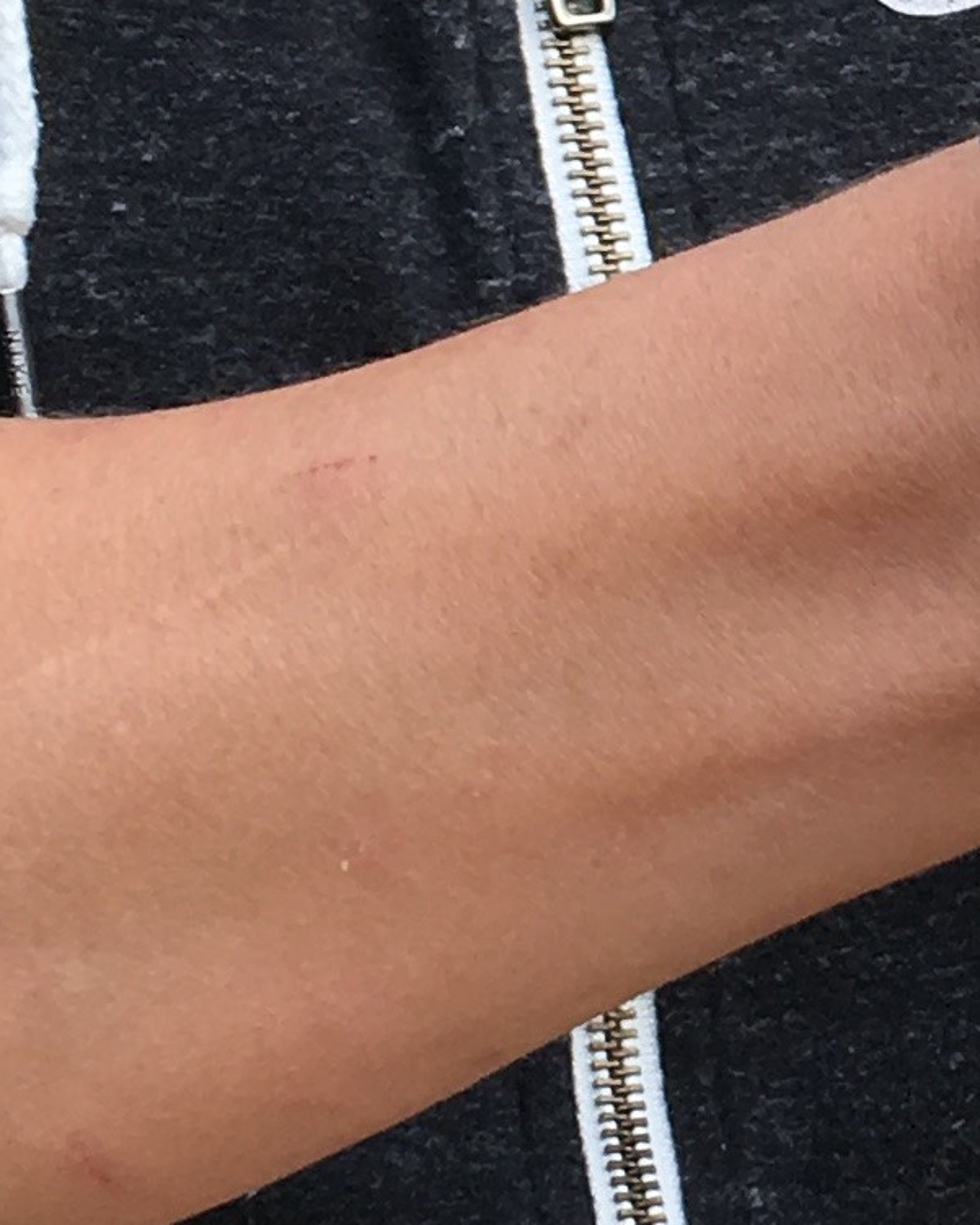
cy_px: 129
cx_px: 1410
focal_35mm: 152
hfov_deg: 9.9
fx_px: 5510
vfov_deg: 12.6
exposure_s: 1/295
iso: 25
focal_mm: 4.15
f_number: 2.2
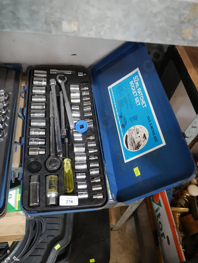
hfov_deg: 46.8
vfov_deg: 59.9
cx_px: 99
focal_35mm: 30
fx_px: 229
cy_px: 132
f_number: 3.6
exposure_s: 1/60
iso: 1250
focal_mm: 15
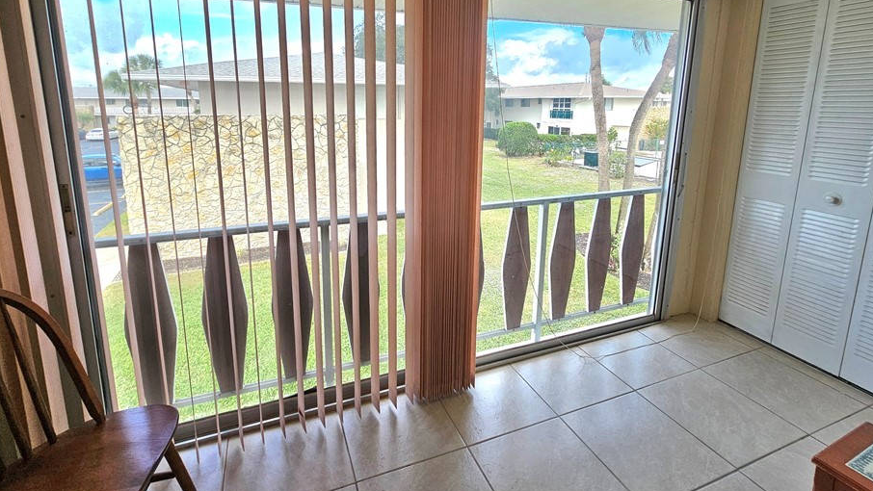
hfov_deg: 99.3
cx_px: 414
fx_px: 370
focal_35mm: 16
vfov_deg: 65.4
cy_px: 166
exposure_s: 1/286
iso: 64
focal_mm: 2.2
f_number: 2.2
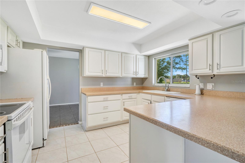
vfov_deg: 73.7
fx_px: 109
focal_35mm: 16
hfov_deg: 96.7
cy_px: 82
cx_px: 122
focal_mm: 16
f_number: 7.1
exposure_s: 1/100
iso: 640
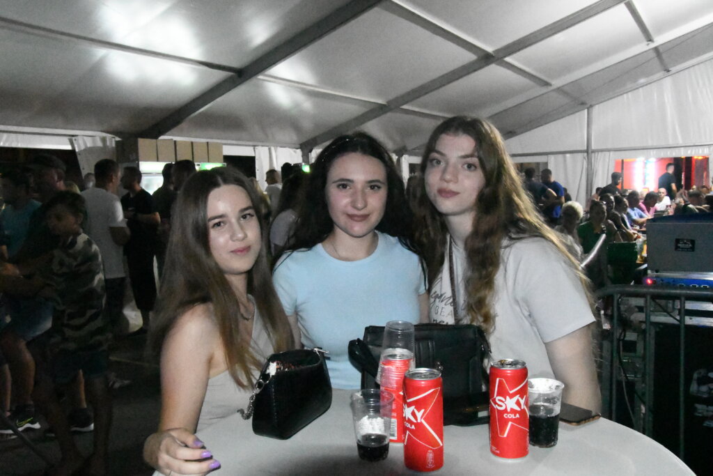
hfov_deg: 61.9
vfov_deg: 43.6
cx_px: 356
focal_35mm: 30
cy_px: 238
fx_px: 594
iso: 51200
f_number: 13
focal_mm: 20
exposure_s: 1/60
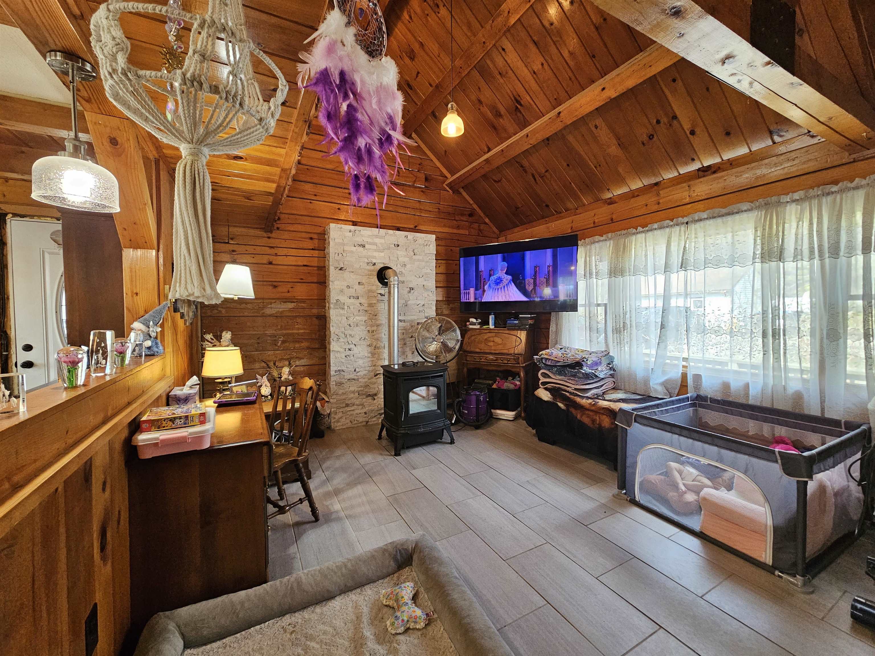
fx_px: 329
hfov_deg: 106.2
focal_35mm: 13
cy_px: 328
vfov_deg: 89.9
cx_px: 438
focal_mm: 2.2
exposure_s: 1/60
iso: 320
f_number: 2.2
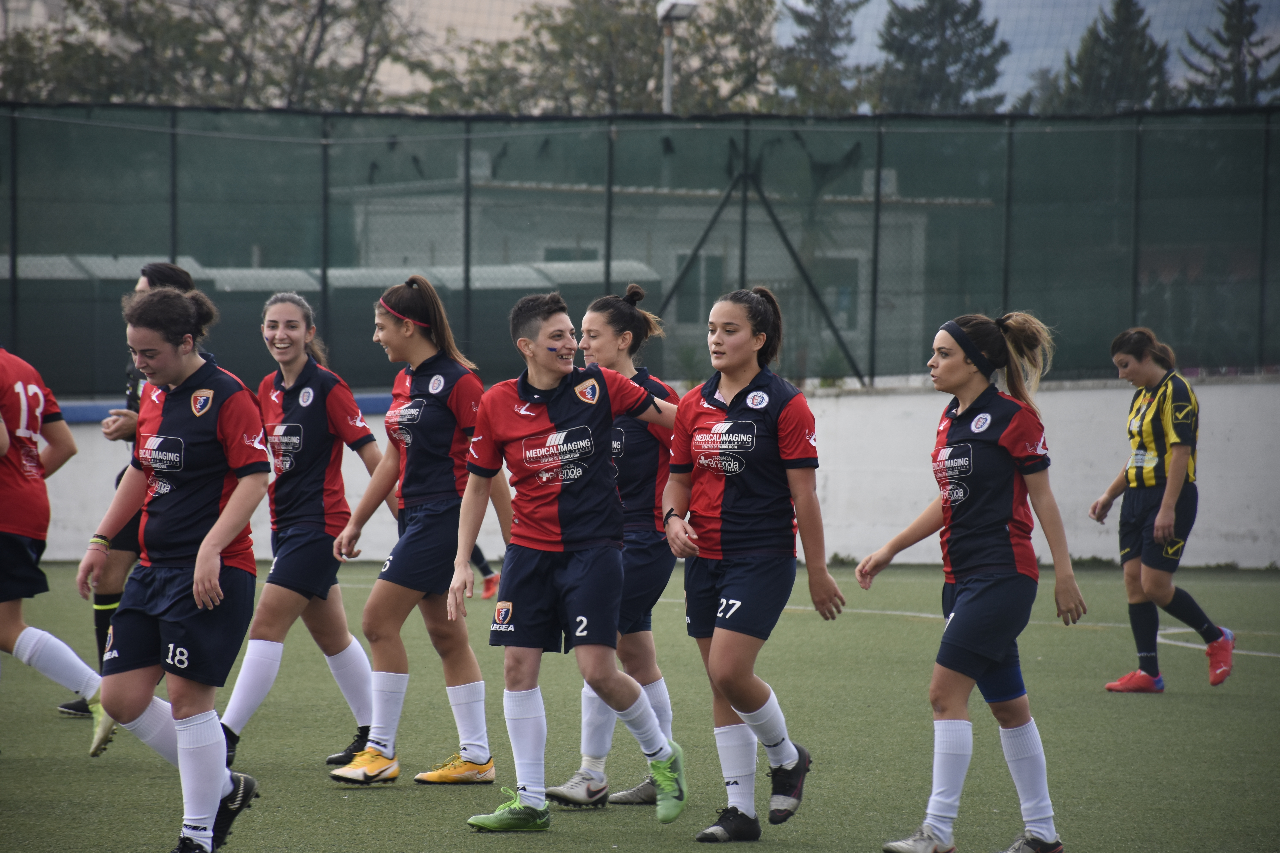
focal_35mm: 210
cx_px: 640
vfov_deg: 6.5
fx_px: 7466
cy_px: 426
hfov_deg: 9.8
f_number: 5.6
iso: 640
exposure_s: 1/320
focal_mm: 140
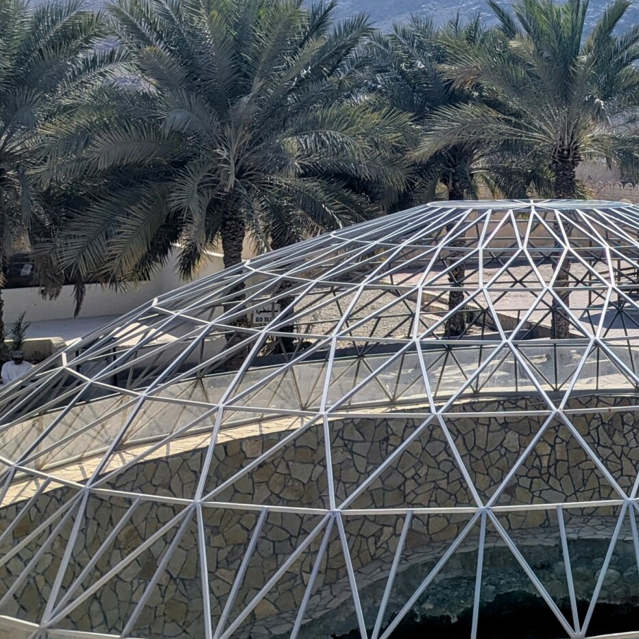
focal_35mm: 57
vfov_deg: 29.8
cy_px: 201
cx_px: 823
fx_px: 1190
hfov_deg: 25.9
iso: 46
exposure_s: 1/3906
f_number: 1.85
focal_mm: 6.81
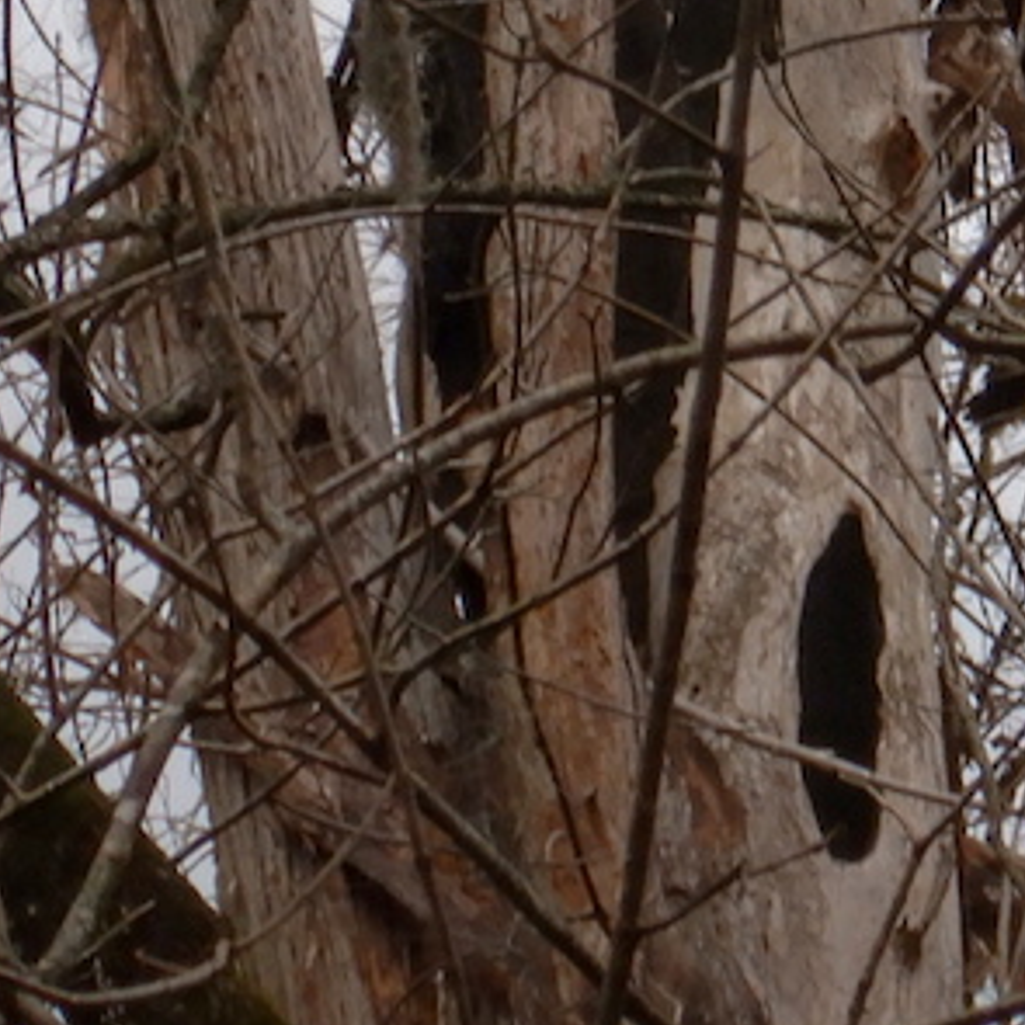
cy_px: -222
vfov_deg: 3.7
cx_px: 1049
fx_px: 15913
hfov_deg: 3.7
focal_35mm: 475
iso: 125
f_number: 4.8
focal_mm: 19.7
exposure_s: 1/500
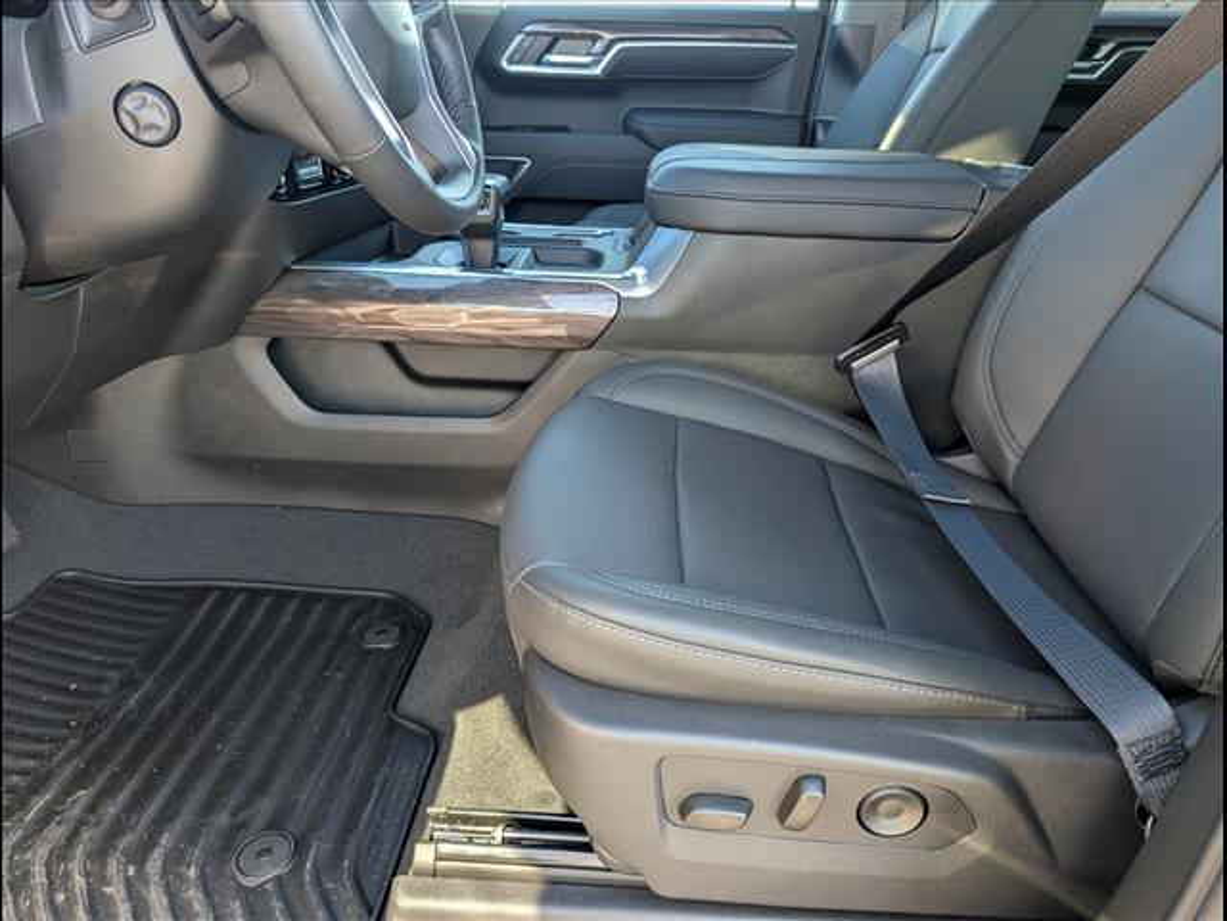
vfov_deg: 56.8
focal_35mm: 24
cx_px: 614
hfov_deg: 71.6
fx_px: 851
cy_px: 460
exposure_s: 1/189
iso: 153
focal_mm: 6.9
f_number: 1.68
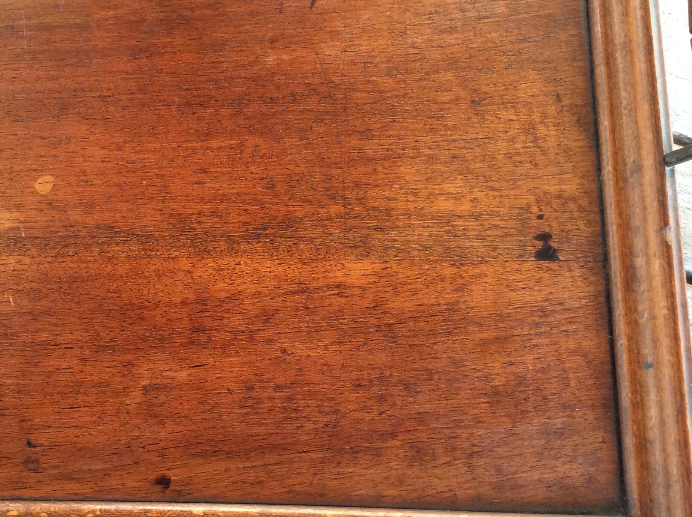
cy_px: 288
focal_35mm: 45
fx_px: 898
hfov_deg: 41.5
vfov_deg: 32.1
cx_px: 220
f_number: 2.4
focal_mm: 3.3
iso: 100
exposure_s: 1/25
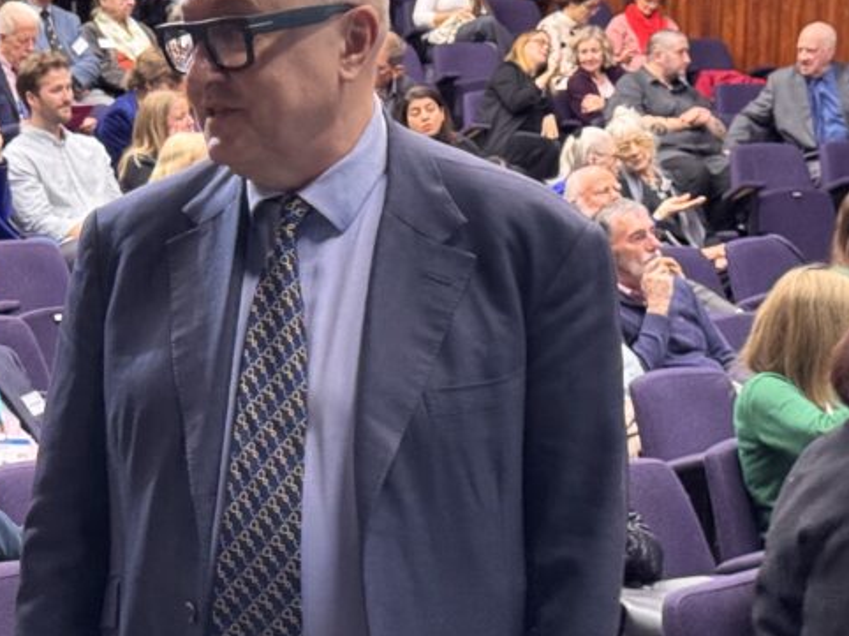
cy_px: 428
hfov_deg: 18.9
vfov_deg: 14.5
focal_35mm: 102
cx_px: 90
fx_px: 2500
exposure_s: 1/33
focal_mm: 6.76
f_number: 1.78
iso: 400
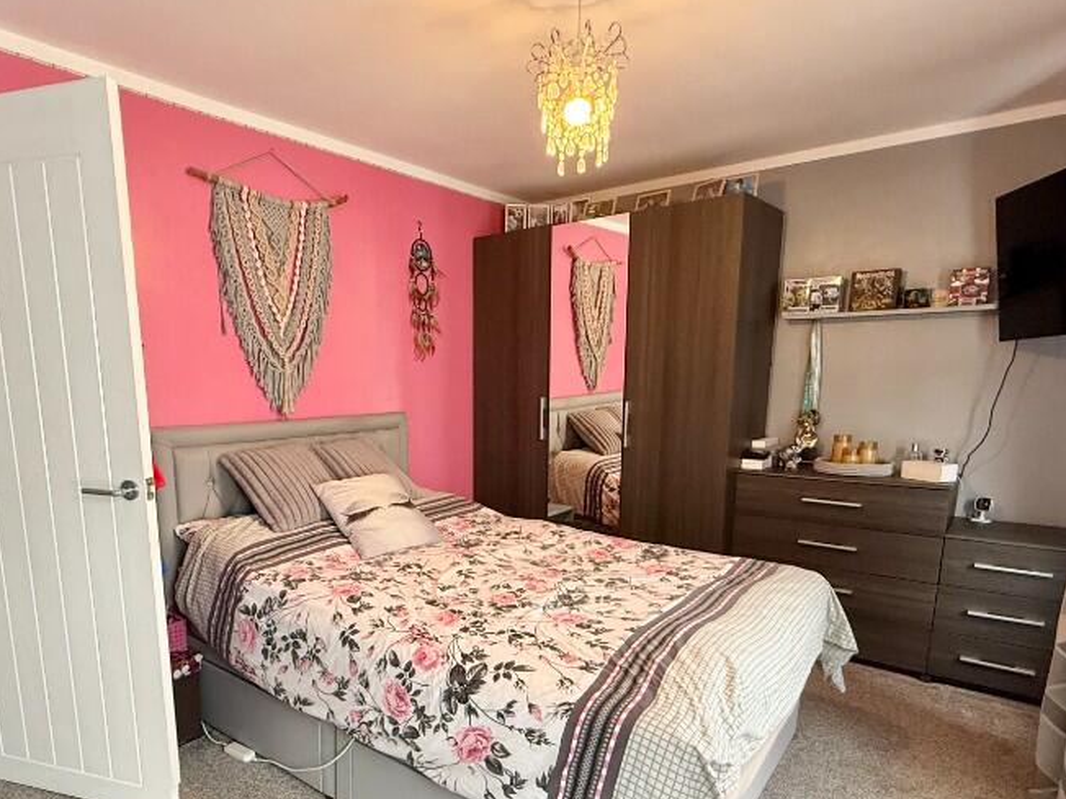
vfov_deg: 60.2
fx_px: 677
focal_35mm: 22
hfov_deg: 75.7
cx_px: 438
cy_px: 503
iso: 320
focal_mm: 2.22
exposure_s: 1/99
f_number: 2.2
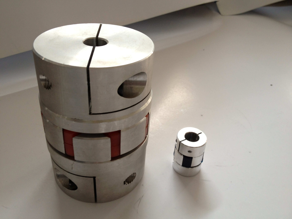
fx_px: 295
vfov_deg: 40.7
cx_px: 146
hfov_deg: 52.6
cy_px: 110
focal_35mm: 35
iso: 50
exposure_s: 1/20
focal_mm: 4.28
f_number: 2.4
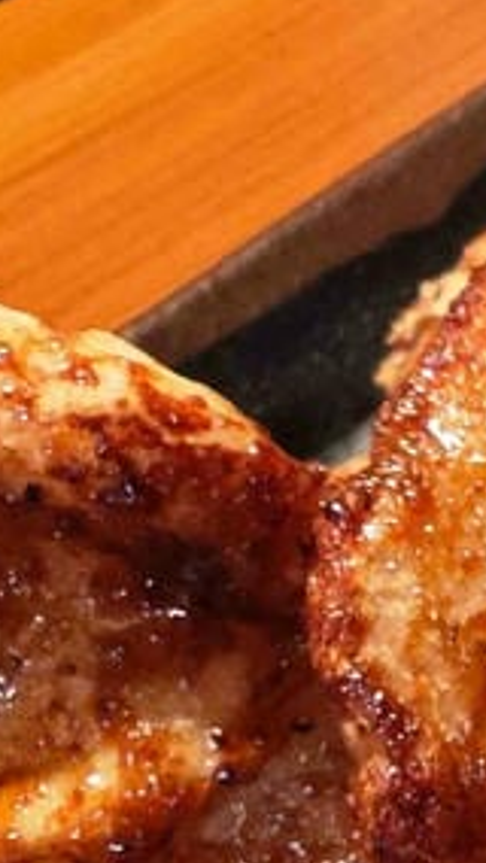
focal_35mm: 106
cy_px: 845
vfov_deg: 19.6
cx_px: 586
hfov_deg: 11.2
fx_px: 2426
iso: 160
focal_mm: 2.03
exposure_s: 1/40
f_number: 1.8
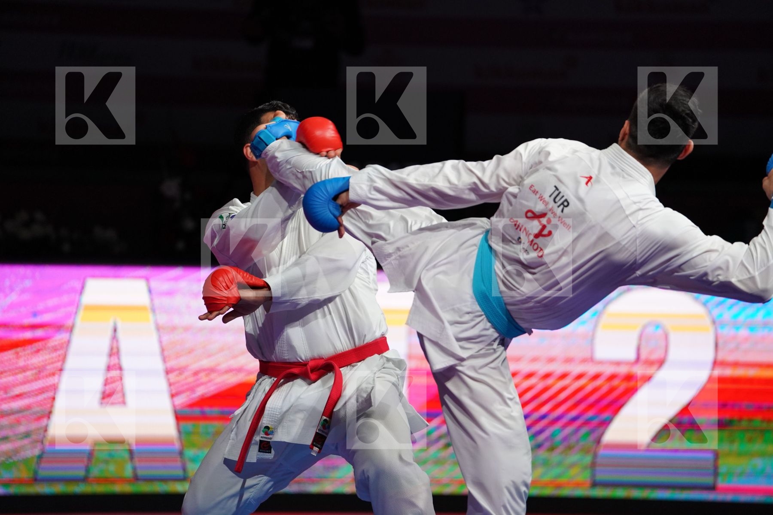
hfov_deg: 10.3
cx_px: 386
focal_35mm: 200
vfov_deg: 6.9
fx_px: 4294
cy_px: 258
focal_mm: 200
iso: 2000
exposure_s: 1/1000
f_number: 2.8
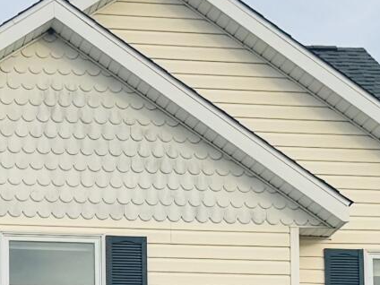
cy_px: 453
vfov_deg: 8.5
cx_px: 109
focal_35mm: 170
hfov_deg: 11.6
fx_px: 1866
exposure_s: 1/2604
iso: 80
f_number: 1.78
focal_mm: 6.76
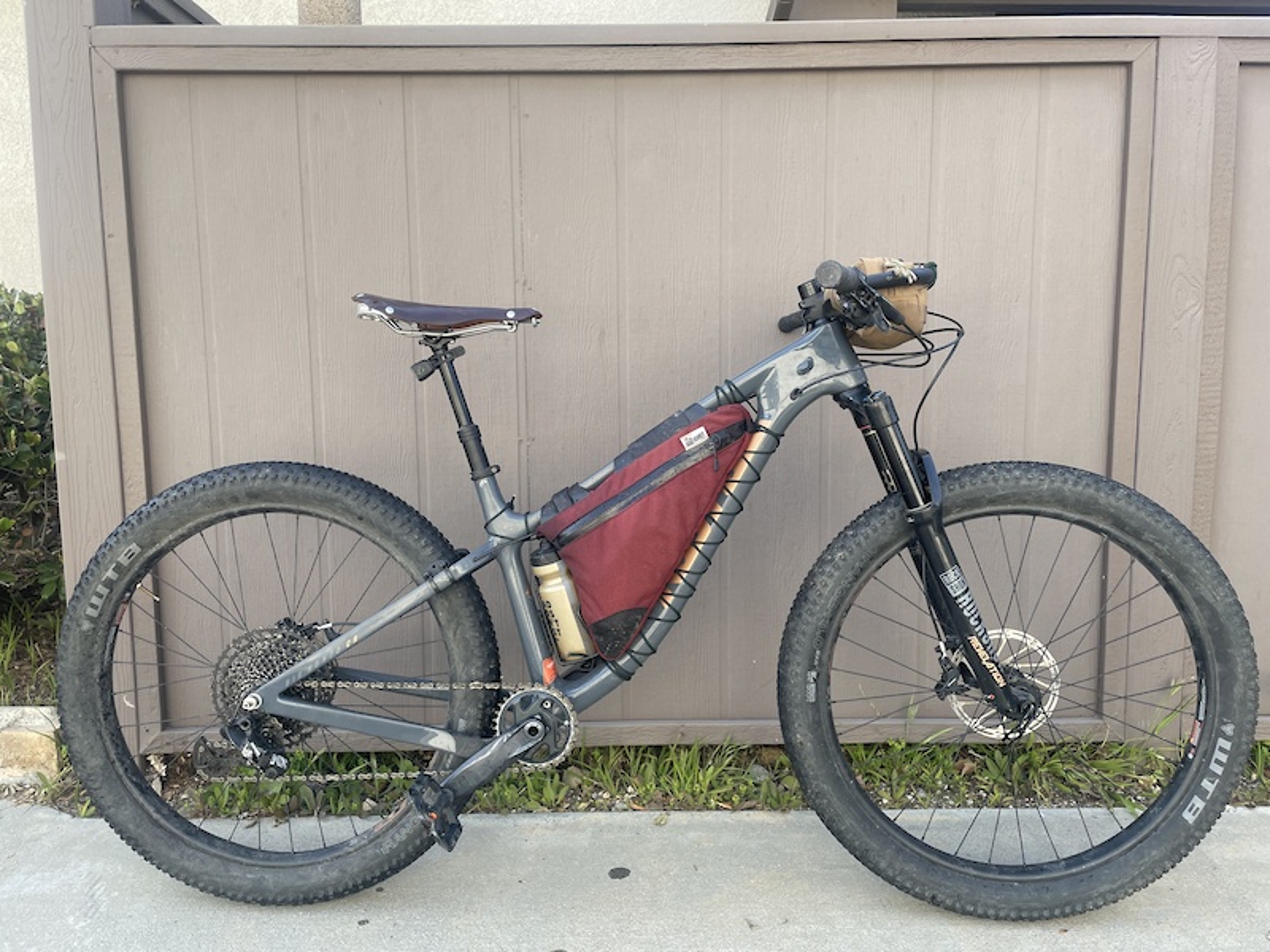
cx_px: 635
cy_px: 476
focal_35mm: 26
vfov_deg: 53.1
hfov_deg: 67.3
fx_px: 954
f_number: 1.6
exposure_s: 1/341
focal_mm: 4.2
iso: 32
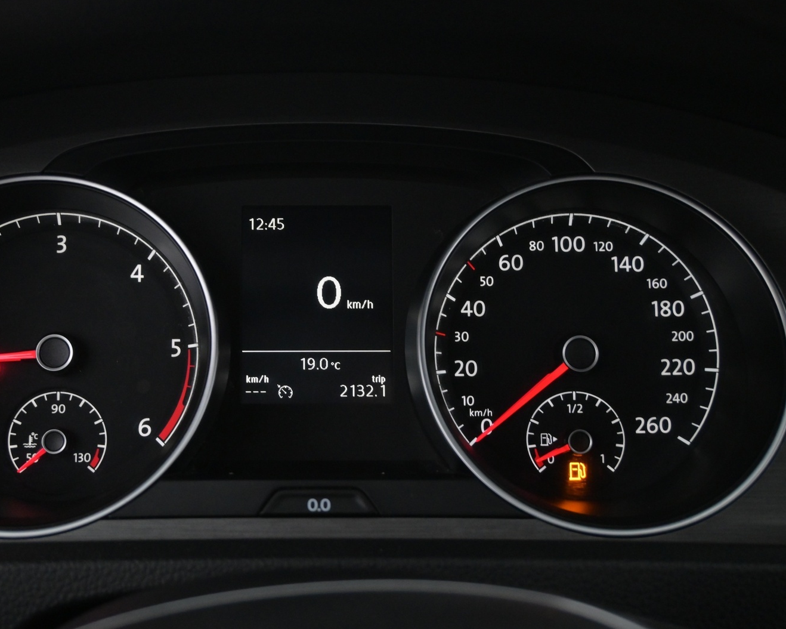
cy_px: 315
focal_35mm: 46
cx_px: 314
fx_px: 1067
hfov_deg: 40.3
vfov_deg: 32.8
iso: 2500
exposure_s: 1/60
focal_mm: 26.5
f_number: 4.5
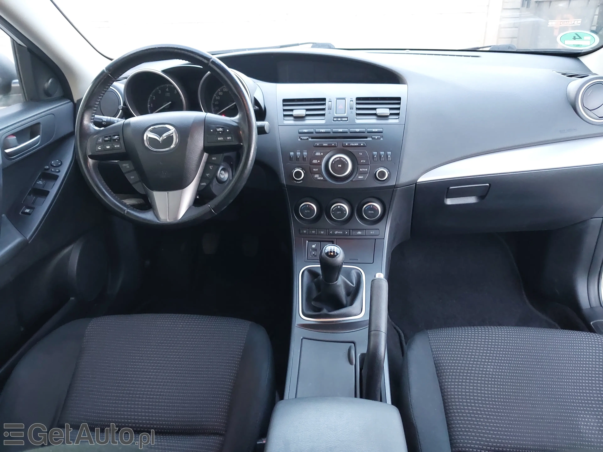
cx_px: 302
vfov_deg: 46.8
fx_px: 523
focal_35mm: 30
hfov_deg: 60.0
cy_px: 226
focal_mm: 4.6
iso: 320
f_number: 1.8
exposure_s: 1/33
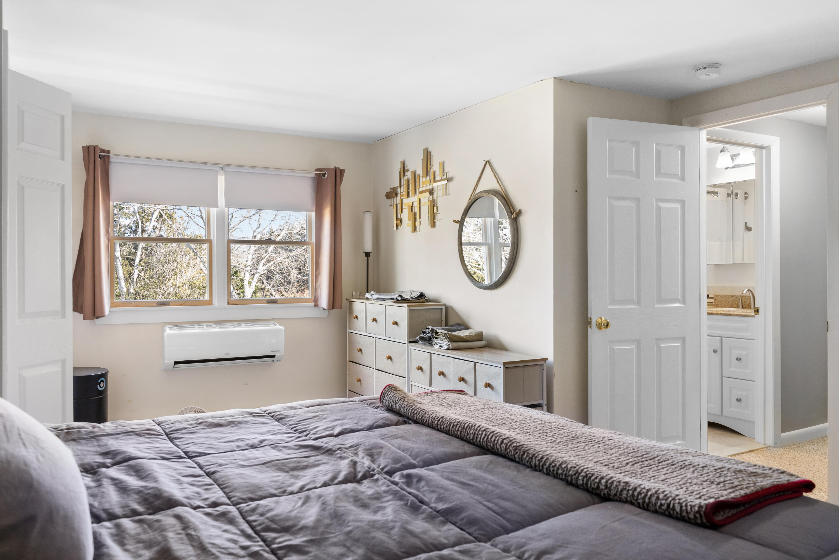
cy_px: 280
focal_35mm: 29
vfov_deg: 45.0
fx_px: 676
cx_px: 420
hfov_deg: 63.7
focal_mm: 29
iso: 1000
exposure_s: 1/15
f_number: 7.1
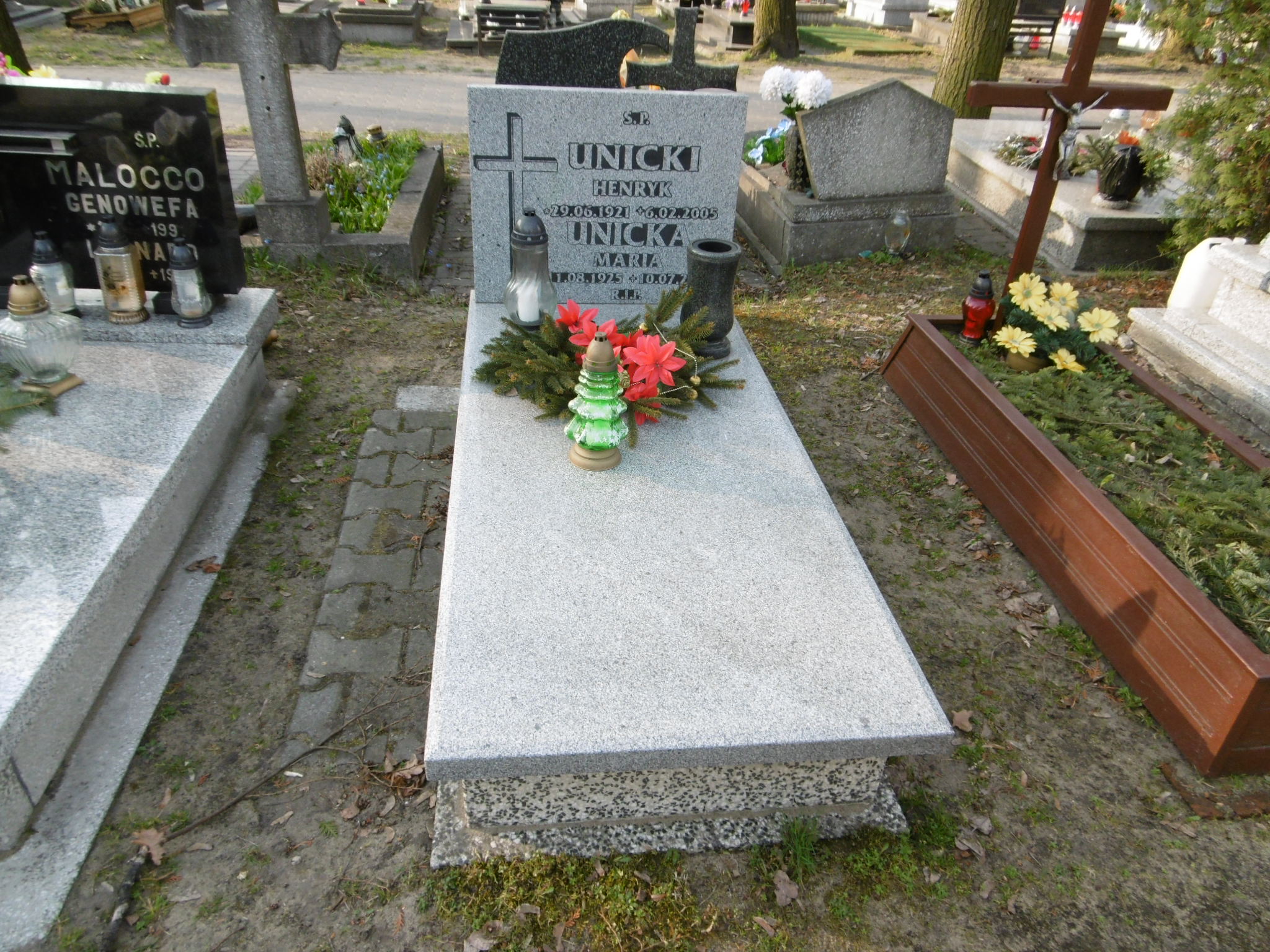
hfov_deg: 71.6
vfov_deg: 56.8
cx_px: 635
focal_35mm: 24
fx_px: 881
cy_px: 476
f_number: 3.1
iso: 100
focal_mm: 4.3
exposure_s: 1/160
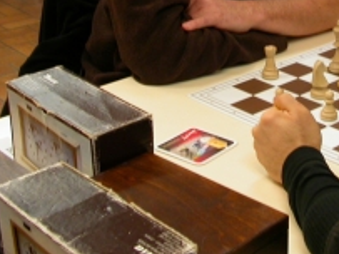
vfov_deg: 18.1
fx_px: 773
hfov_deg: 24.3
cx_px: 282
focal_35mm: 79
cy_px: -3
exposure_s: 1/15.9
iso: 100
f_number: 2.6
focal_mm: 7.85
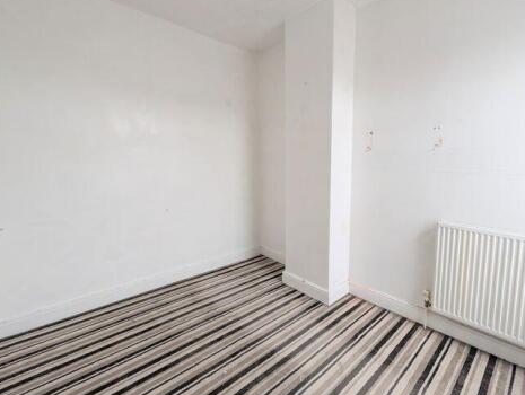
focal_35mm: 15
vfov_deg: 81.8
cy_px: 185
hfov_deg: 96.5
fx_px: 228
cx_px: 320
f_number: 1.7
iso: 211
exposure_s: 1/51.9
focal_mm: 2.02
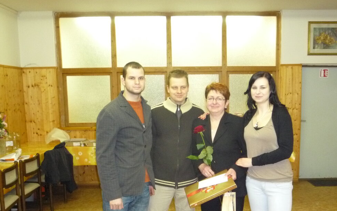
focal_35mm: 39
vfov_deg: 32.4
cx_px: 193
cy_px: 145
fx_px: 358
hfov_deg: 50.2
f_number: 3.3
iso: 500
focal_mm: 5.2
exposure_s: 1/30
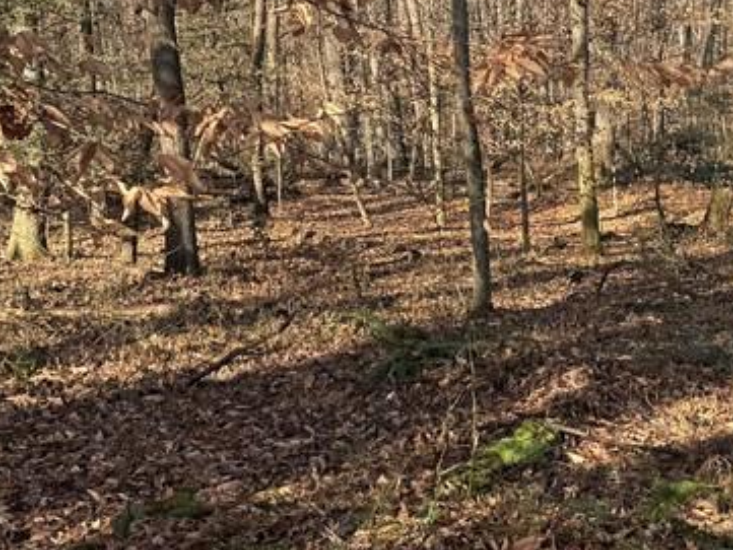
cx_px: 502
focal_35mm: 68
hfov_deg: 28.3
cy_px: 195
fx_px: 1440
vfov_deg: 21.6
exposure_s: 1/792
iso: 80
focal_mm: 6.76
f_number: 1.78
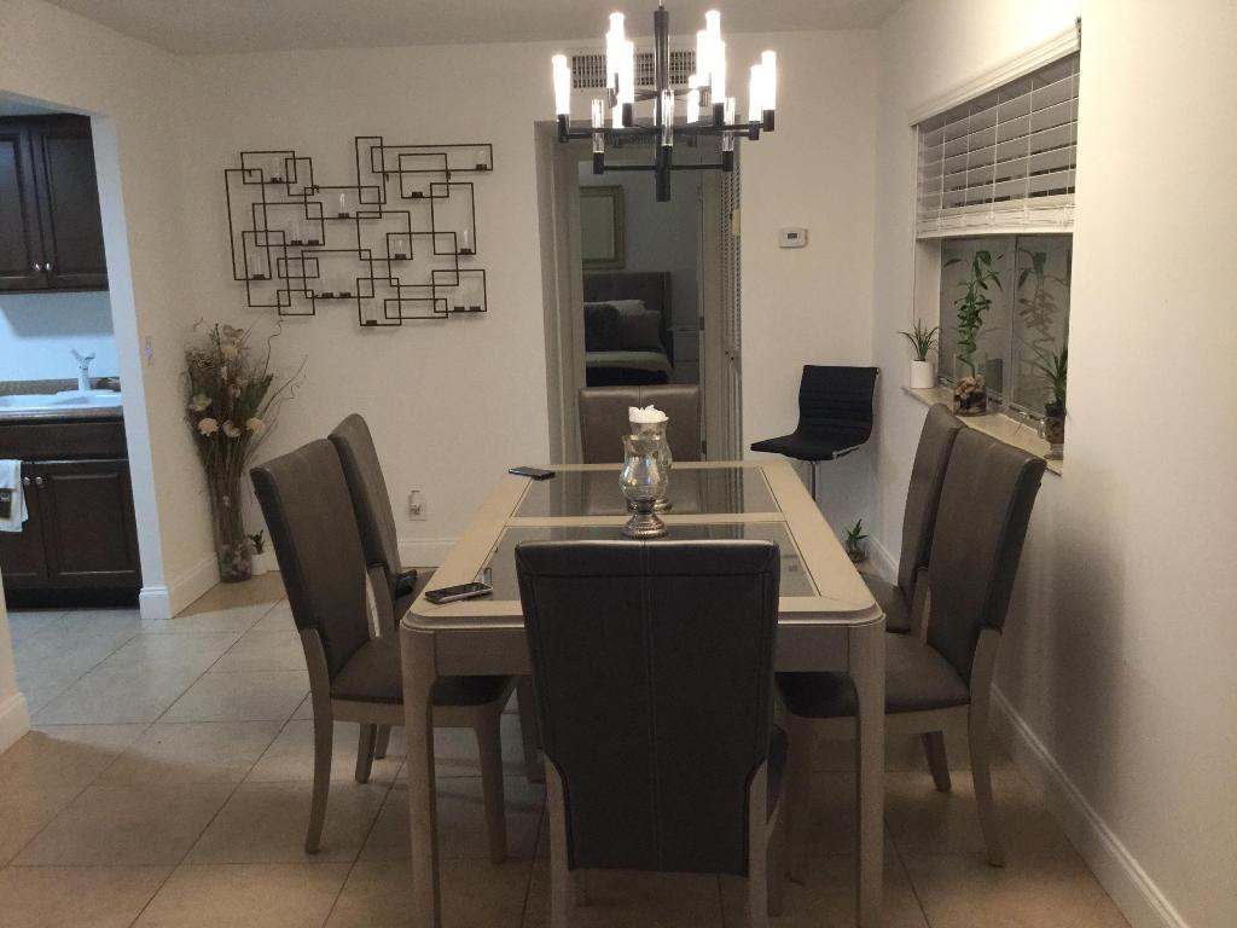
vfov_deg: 45.4
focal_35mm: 31
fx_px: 1108
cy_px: 464
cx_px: 618
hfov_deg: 58.4
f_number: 2.4
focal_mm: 3.3
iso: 200
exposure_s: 1/24
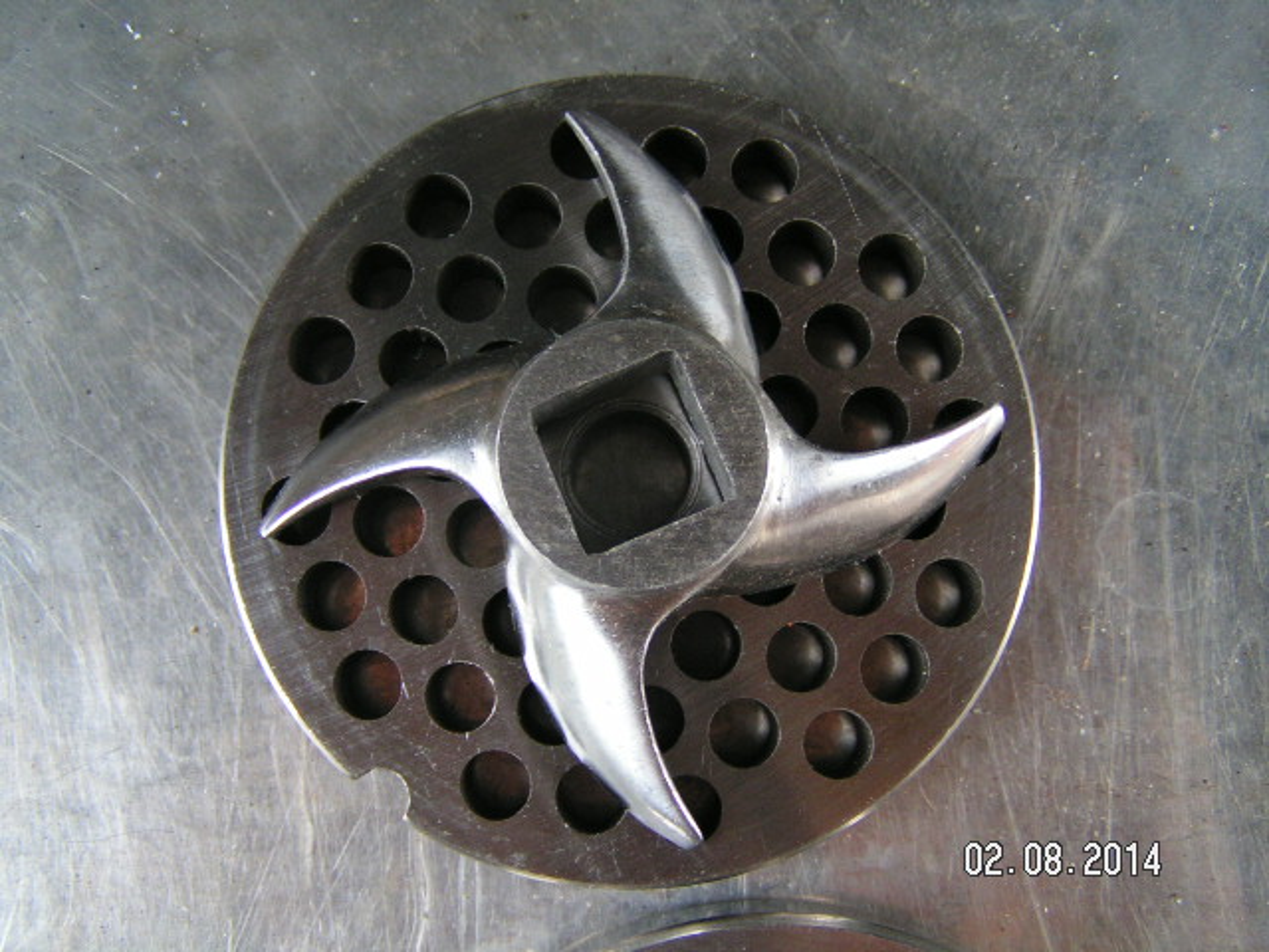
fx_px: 1393
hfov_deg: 49.0
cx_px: 634
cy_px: 476
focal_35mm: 38
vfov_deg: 37.7
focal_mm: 5.8
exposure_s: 1/40
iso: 100
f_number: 2.8
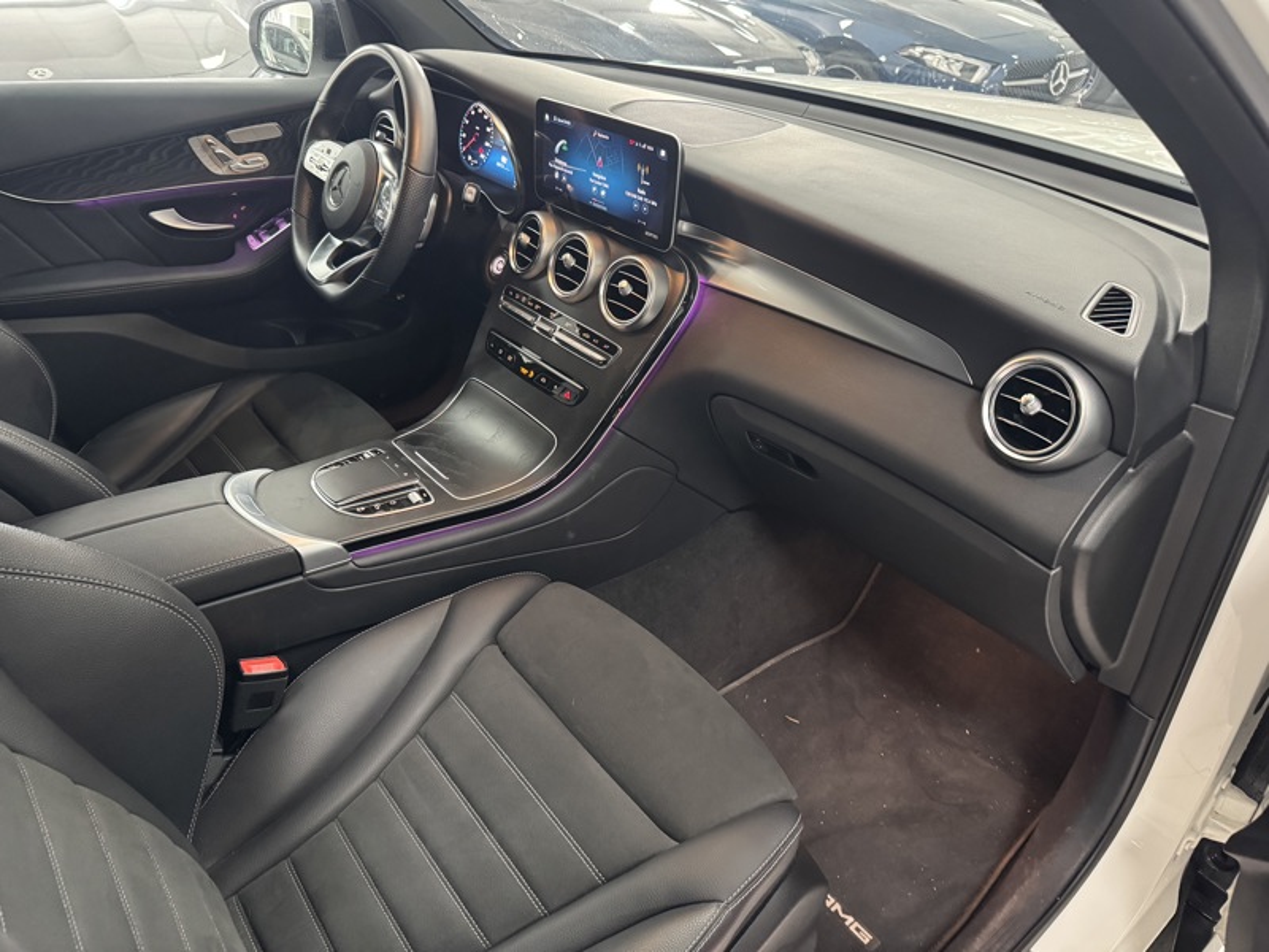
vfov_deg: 56.8
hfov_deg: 71.6
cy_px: 476
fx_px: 880
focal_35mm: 24
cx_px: 634
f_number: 1.78
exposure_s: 1/33
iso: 640
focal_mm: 6.76
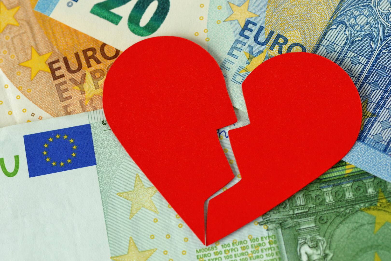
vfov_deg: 10.2
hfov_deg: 15.2
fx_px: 1466
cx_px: 196
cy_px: 130
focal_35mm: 135
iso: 100
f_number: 10
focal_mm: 90
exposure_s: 1/10
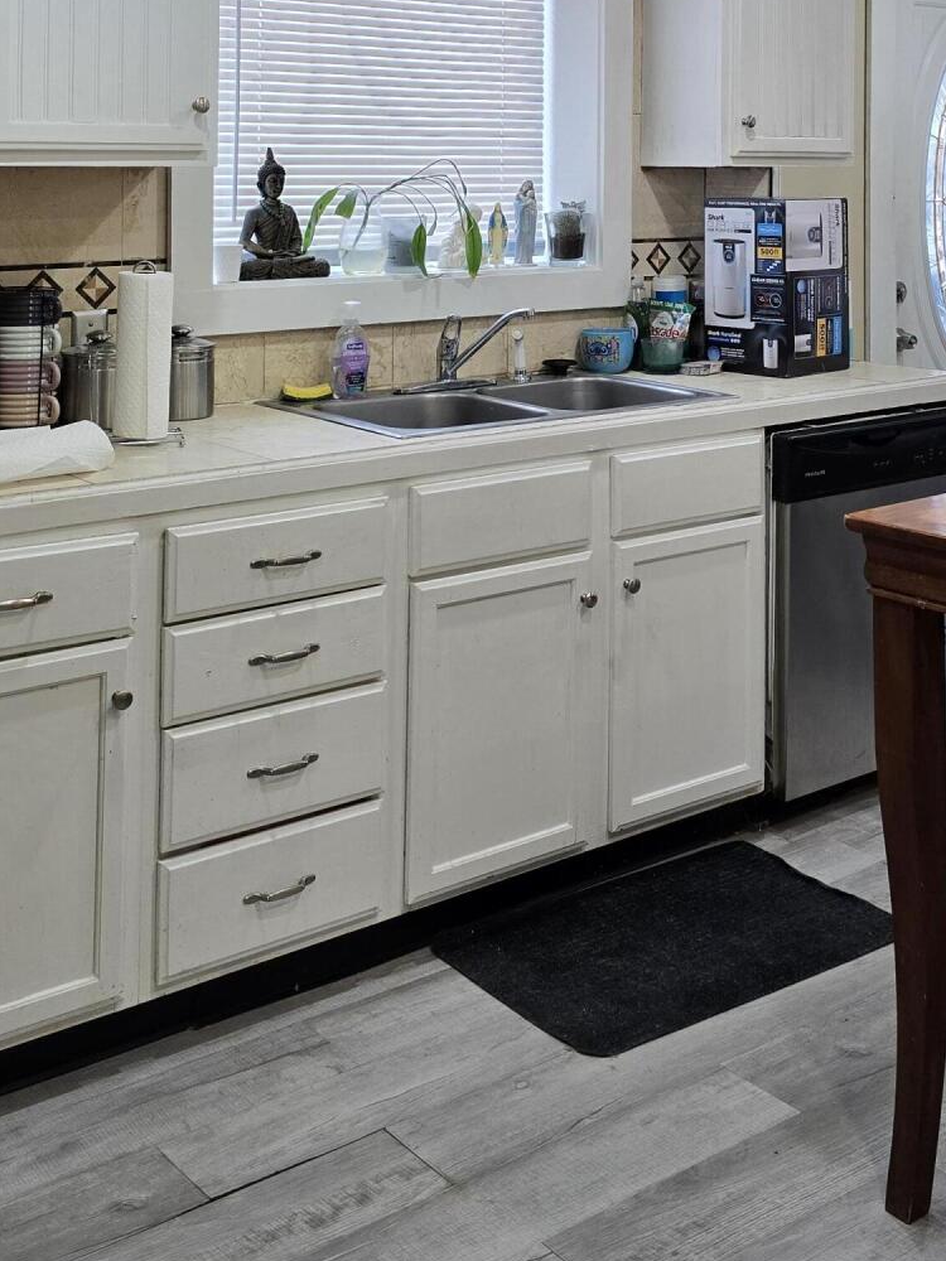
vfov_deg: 38.3
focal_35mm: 46
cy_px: 115
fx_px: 1676
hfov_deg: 31.3
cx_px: 621
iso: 160
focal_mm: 6.3
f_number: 1.7
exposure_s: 1/120
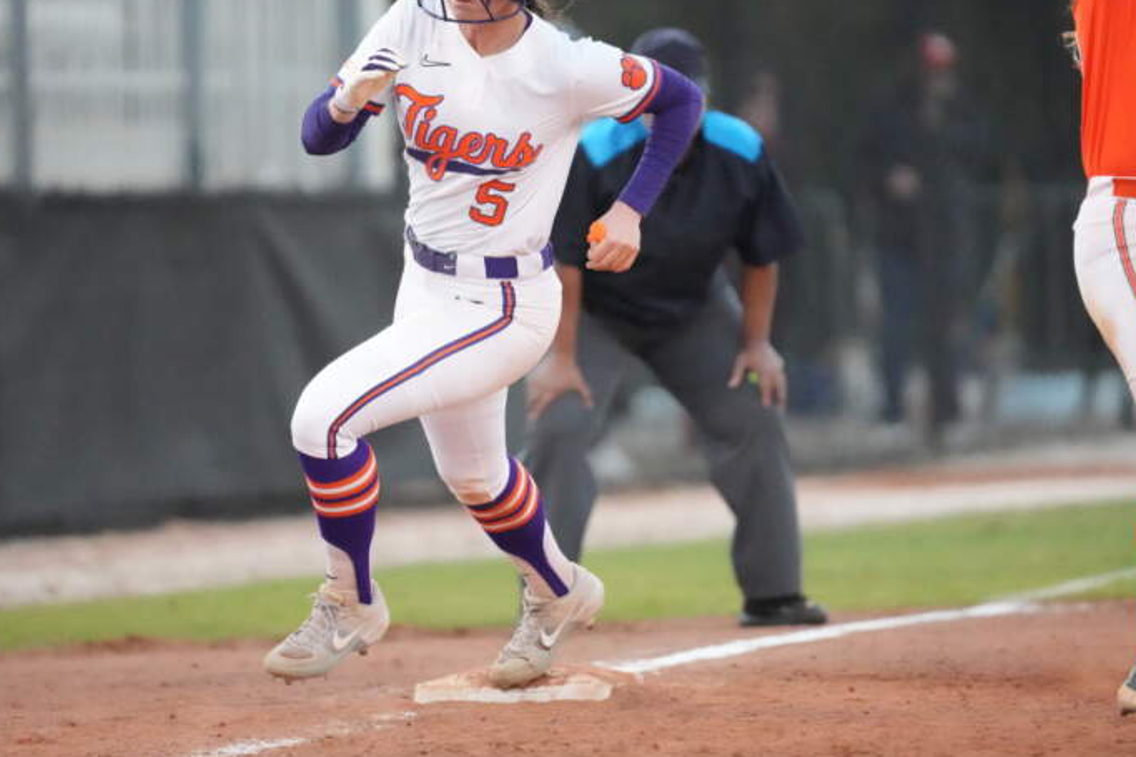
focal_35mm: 450
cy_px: 202
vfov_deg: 3.1
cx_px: 564
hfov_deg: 4.6
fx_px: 14196
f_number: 2.8
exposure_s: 1/4000
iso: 12800
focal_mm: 300
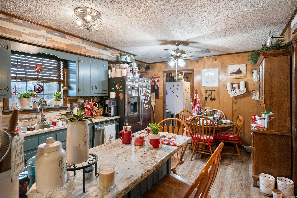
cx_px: 148
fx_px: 148
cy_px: 99
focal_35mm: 18
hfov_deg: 90.0
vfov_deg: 67.4
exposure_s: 1/20
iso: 2500
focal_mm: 18
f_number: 5.6
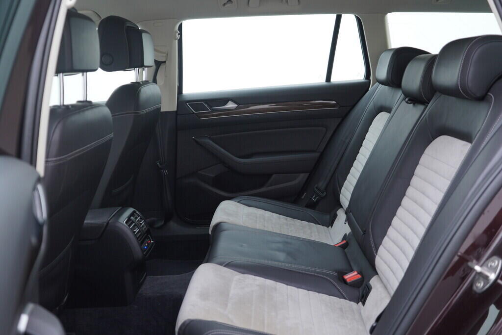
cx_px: 251
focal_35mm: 36
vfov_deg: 36.9
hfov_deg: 53.1
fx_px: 502
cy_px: 168
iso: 160
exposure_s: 1/40
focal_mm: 24
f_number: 2.8
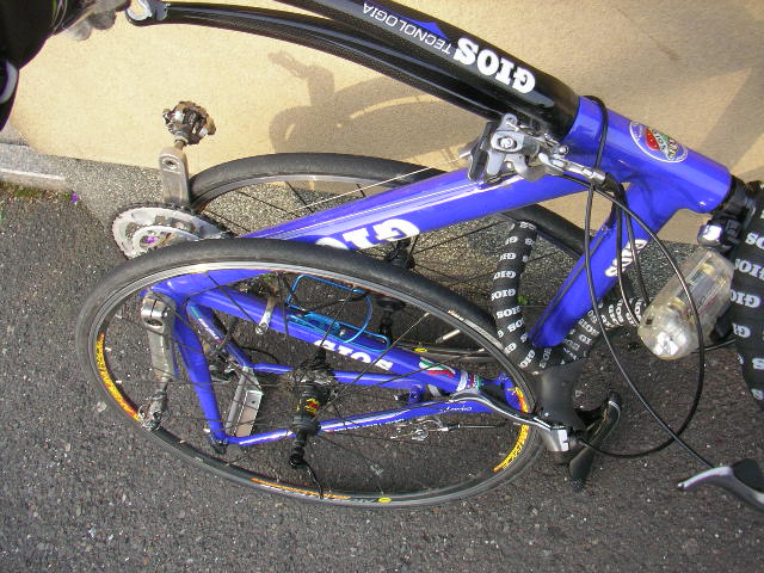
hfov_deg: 50.1
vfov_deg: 38.7
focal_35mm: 37
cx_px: 382
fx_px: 817
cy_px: 286
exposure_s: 1/80
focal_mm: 5.7
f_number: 2.8
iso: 100
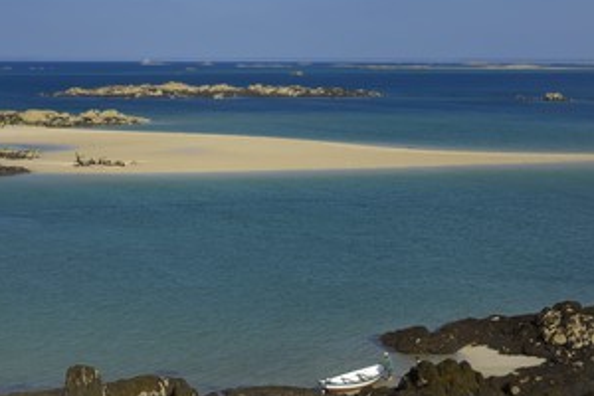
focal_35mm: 80
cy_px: 184
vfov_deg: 17.1
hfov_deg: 25.2
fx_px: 1320
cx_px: 191
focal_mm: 38
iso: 100
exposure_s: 1/160
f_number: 11
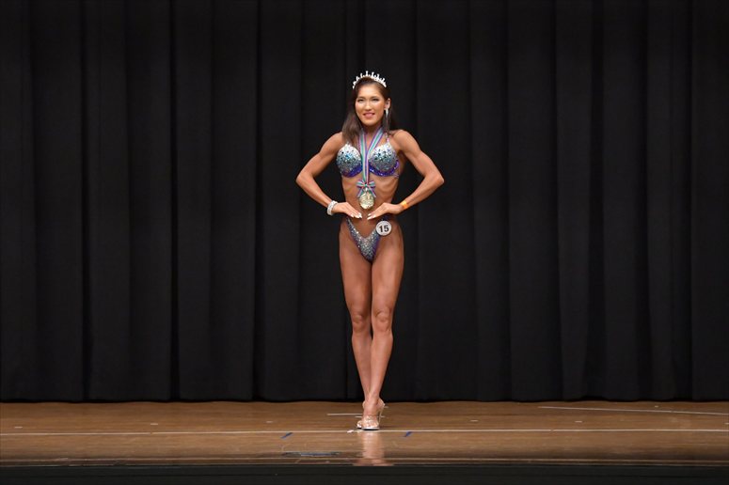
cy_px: 242
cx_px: 364
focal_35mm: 202
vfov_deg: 6.8
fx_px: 4089
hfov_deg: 10.2
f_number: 5.6
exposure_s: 1/400
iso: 6400
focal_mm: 135
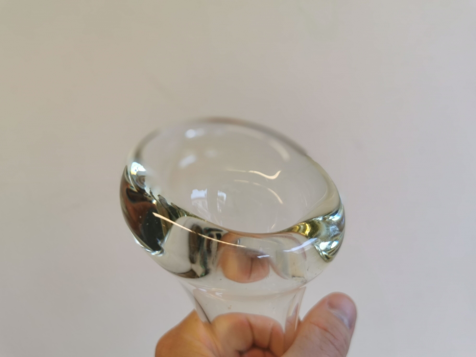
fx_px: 371
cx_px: 238
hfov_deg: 65.3
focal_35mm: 27
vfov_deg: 51.4
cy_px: 178
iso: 50
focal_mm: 5.56
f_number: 4
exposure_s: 1/120
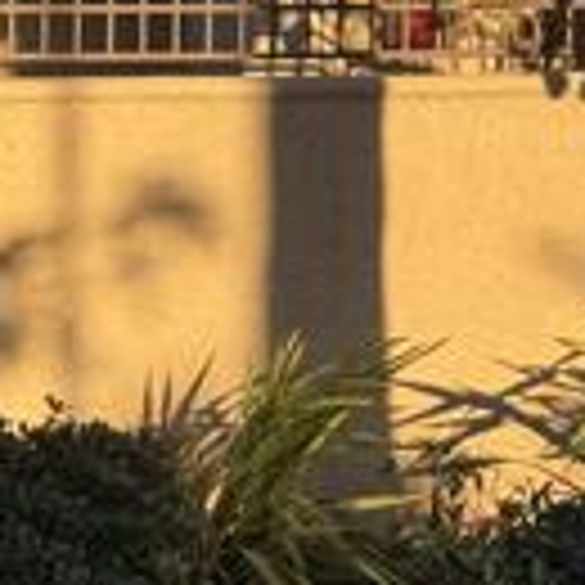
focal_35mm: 209
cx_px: 828
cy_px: -68
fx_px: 3996
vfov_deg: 8.3
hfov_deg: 8.2
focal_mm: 6.76
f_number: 1.78
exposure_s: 1/2045
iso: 64
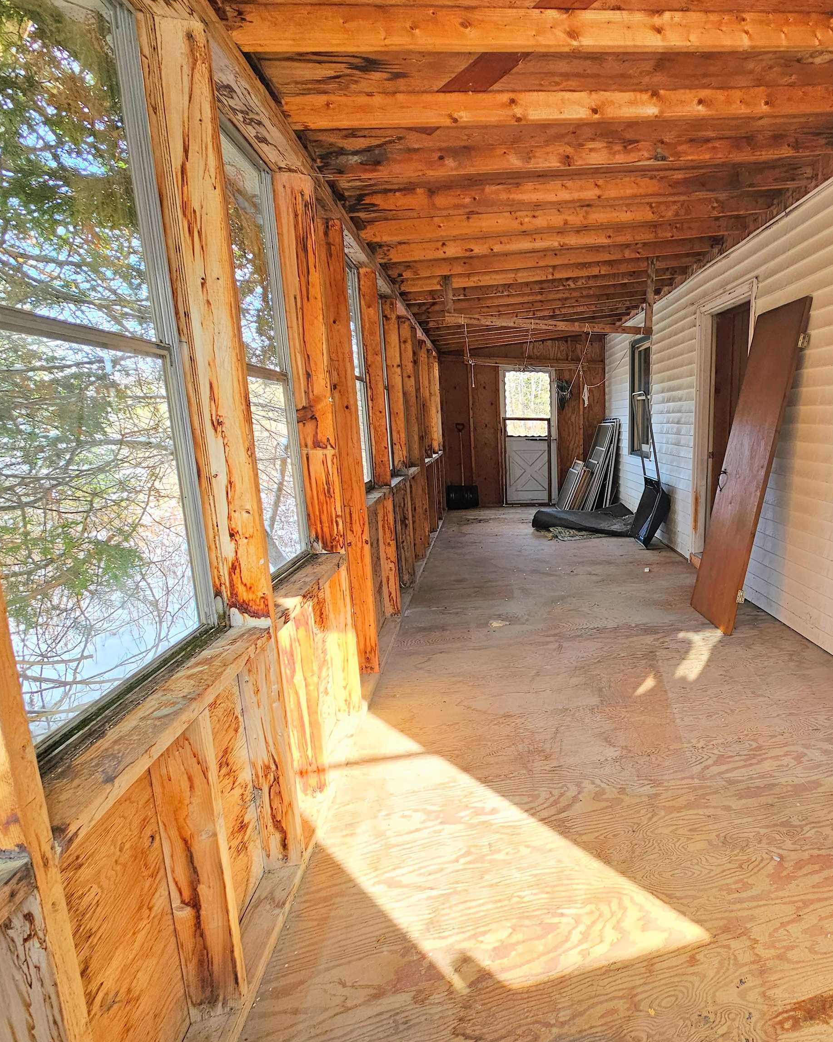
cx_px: 643
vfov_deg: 89.6
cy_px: 522
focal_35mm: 17
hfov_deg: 70.7
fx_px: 524
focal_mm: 2.2
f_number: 2.2
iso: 100
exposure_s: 1/207
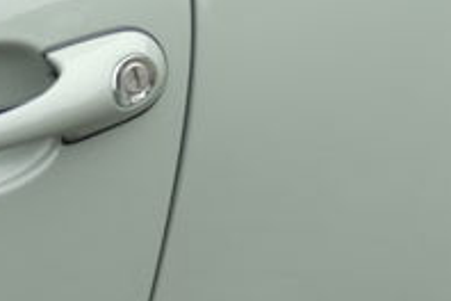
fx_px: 2092
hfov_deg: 11.7
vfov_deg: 8.2
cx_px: 699
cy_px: 160
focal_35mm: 167
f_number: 3.2
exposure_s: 1/60
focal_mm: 28.9
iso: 200
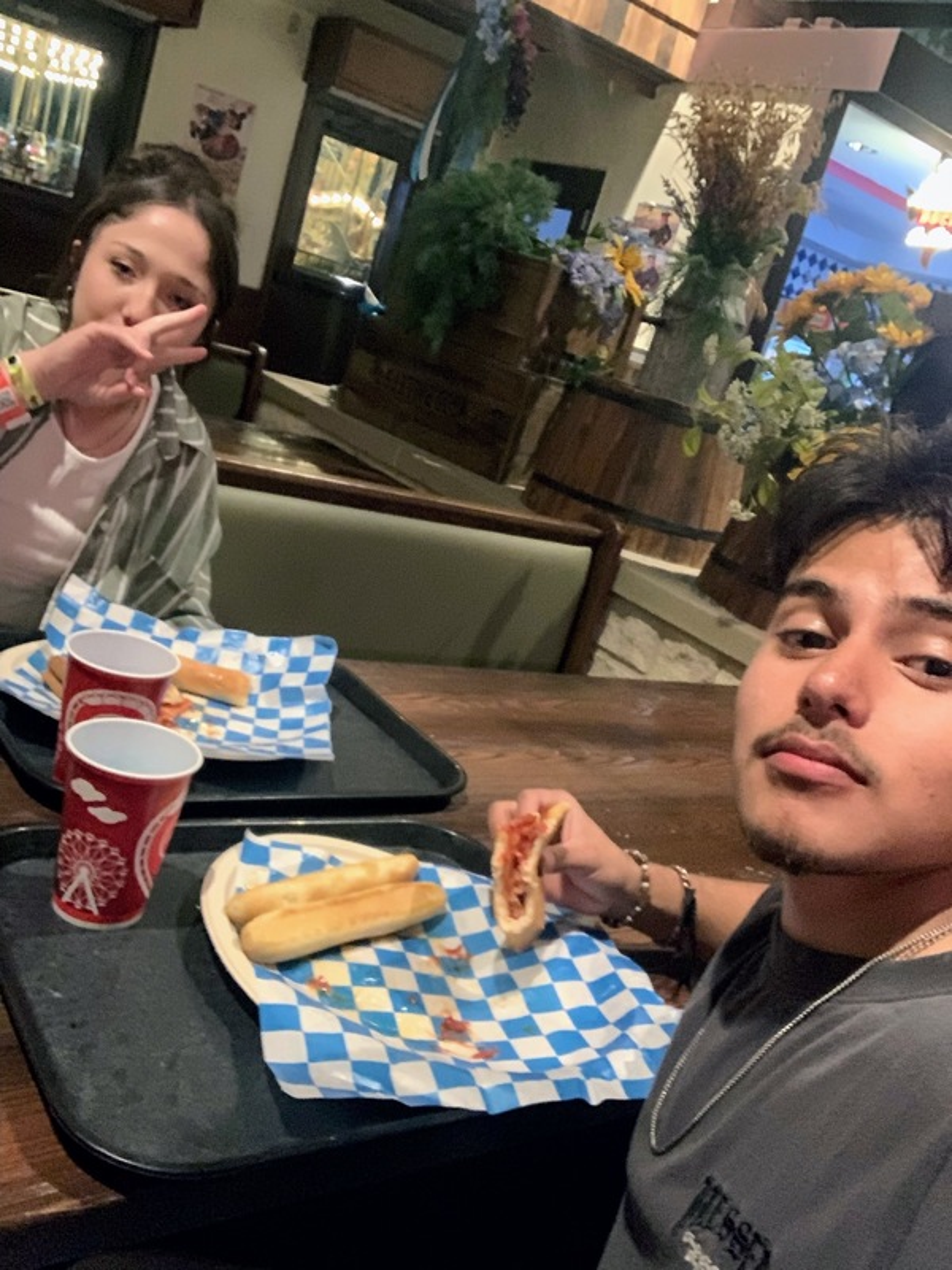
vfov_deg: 56.8
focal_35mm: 32
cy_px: 635
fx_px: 1173
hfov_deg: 44.2
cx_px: 476
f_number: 2.2
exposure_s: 1/20
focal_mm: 2.87
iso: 500
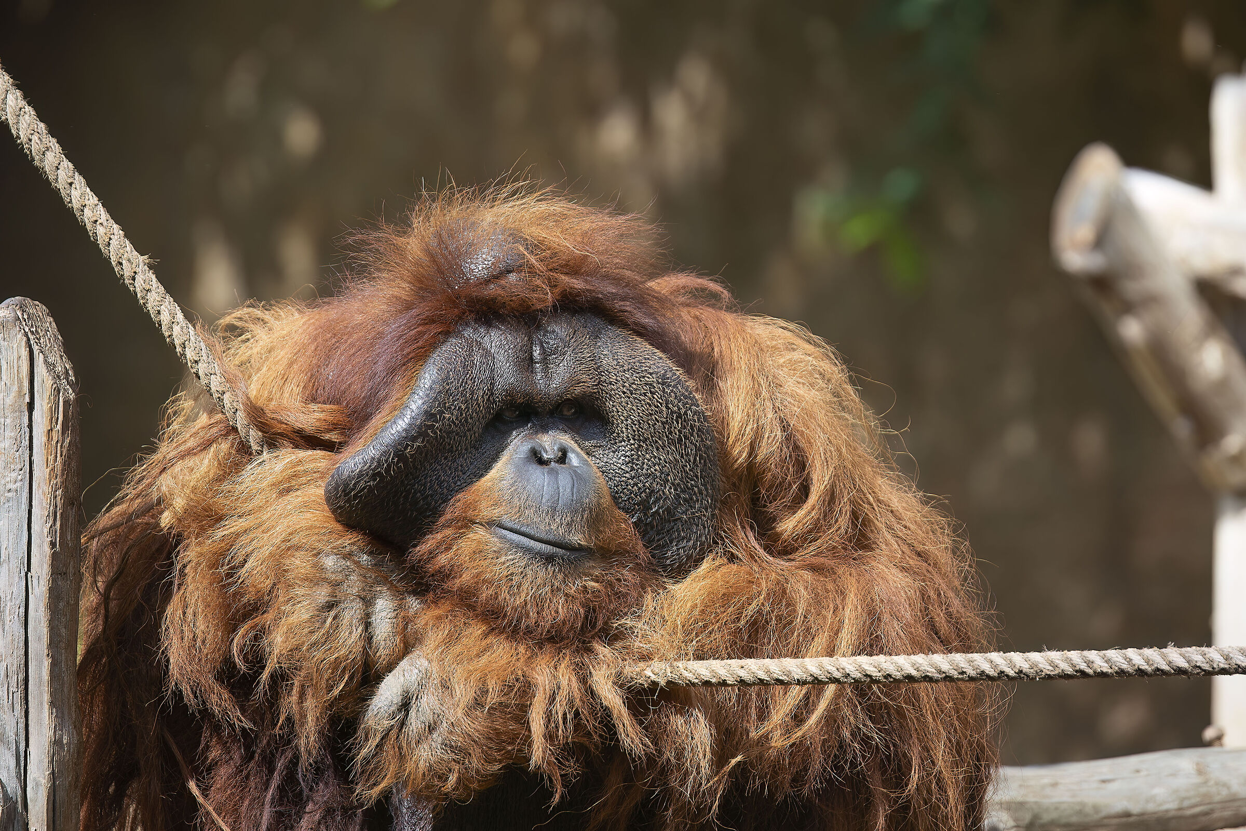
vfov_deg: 4.6
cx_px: 623
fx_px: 10383
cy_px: 416
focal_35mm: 300
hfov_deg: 6.9
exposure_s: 1/500
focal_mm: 200
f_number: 4
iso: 100
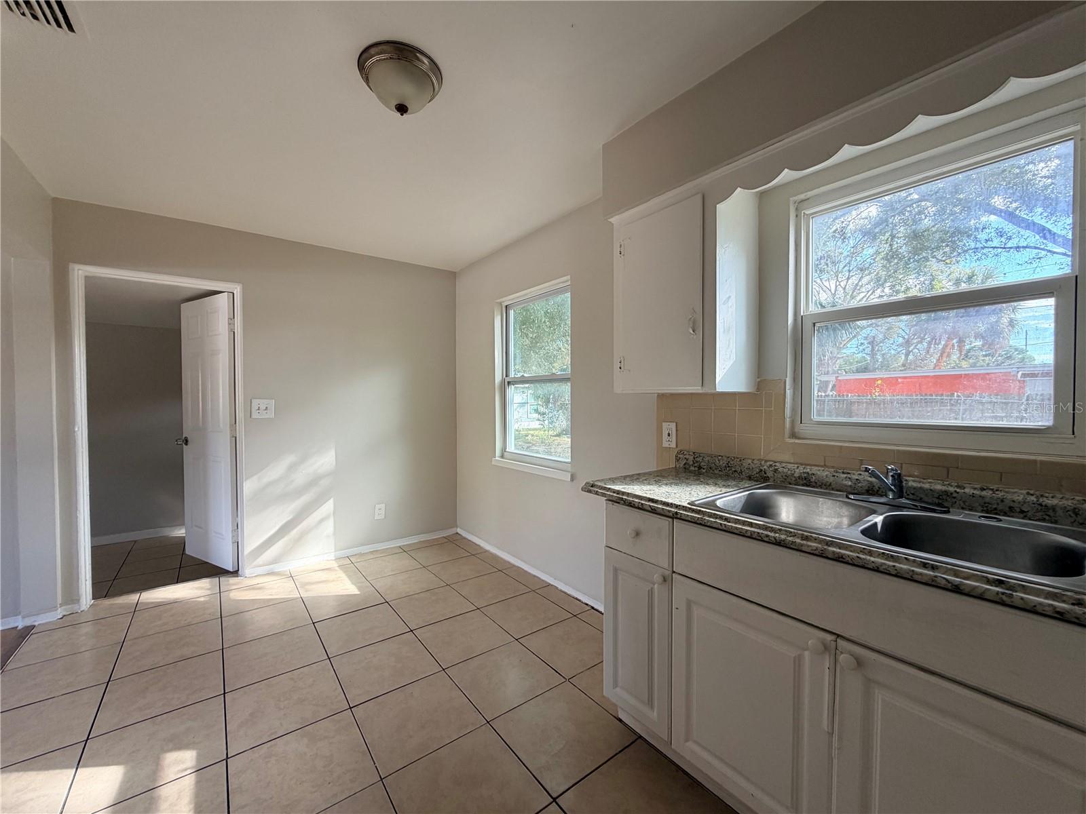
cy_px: 407
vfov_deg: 85.7
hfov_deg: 102.1
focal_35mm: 14
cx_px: 543
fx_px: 439
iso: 100
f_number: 2.2
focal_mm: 2.22
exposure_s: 1/121
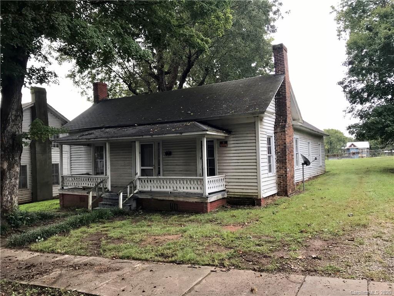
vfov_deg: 49.7
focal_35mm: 28
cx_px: 197
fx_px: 319
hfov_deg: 63.4
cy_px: 148
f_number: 1.8
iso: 25
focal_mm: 3.99
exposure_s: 1/120
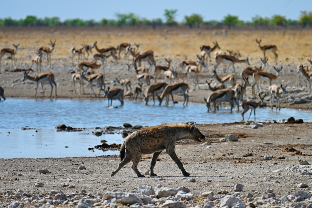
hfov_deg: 8.2
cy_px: 104
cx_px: 156
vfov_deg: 5.5
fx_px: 2167
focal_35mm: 250
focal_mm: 250
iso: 100
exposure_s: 1/1000
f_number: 5.3
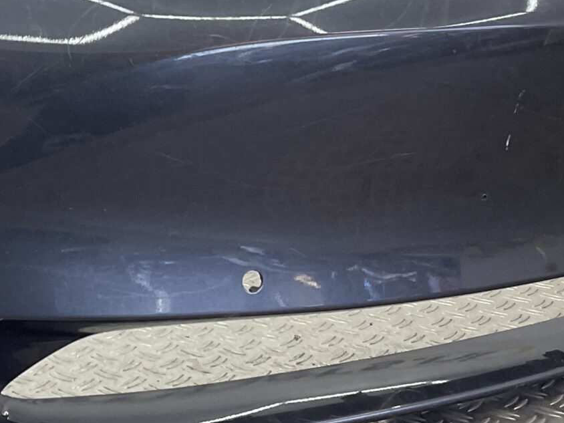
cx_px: 139
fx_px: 1434
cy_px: 29
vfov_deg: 16.5
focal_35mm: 88
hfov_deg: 22.0
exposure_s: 1/100
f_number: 1.8
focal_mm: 3
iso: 16
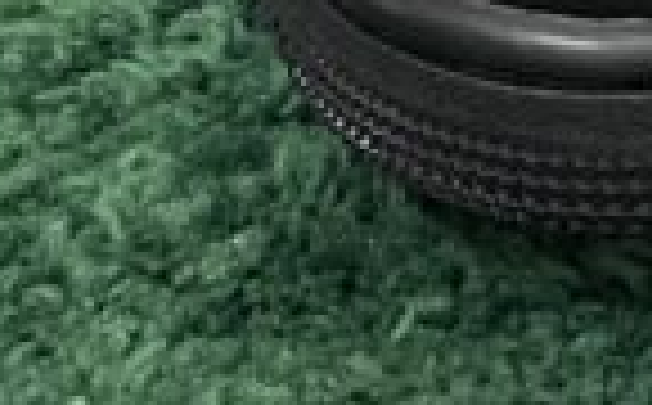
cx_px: 1138
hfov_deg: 11.0
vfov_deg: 6.1
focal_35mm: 180
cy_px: -1166
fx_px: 3192
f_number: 1.78
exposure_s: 1/30
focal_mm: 6.86
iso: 1250
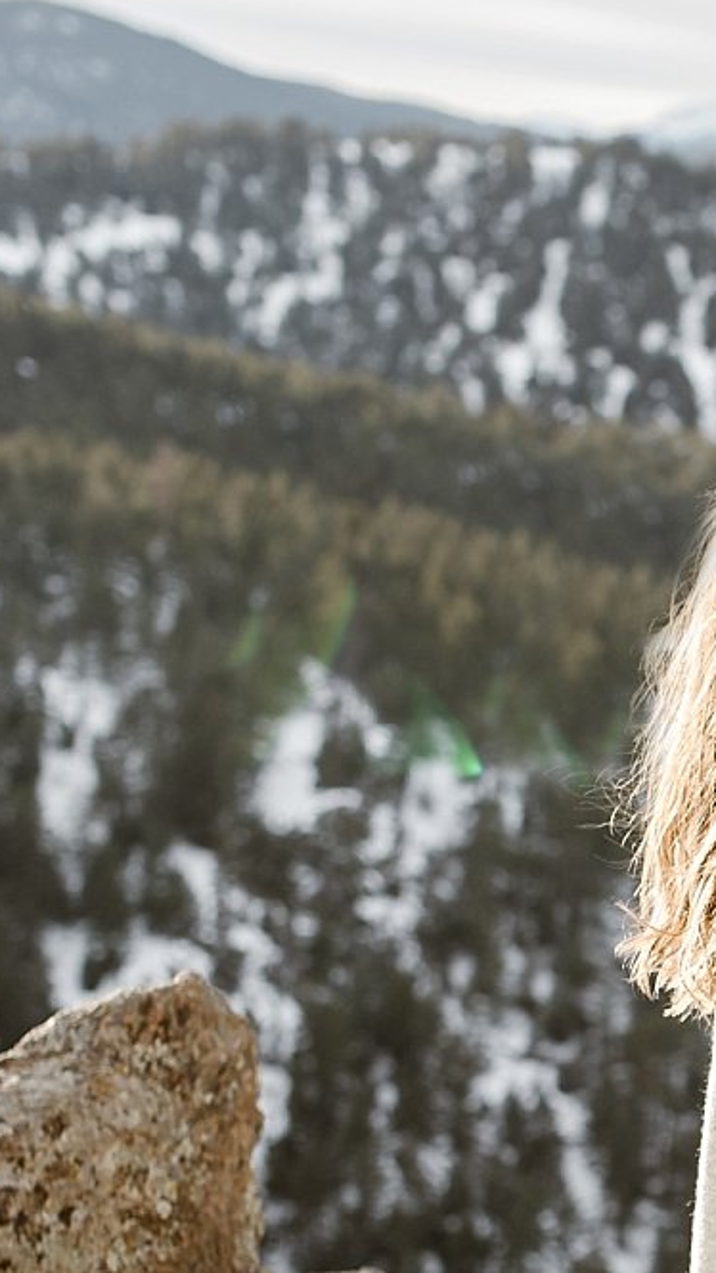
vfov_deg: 18.7
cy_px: 1091
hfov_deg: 10.3
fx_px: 3814
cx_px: 1159
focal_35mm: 113
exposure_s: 1/800
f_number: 3.2
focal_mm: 35
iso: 200
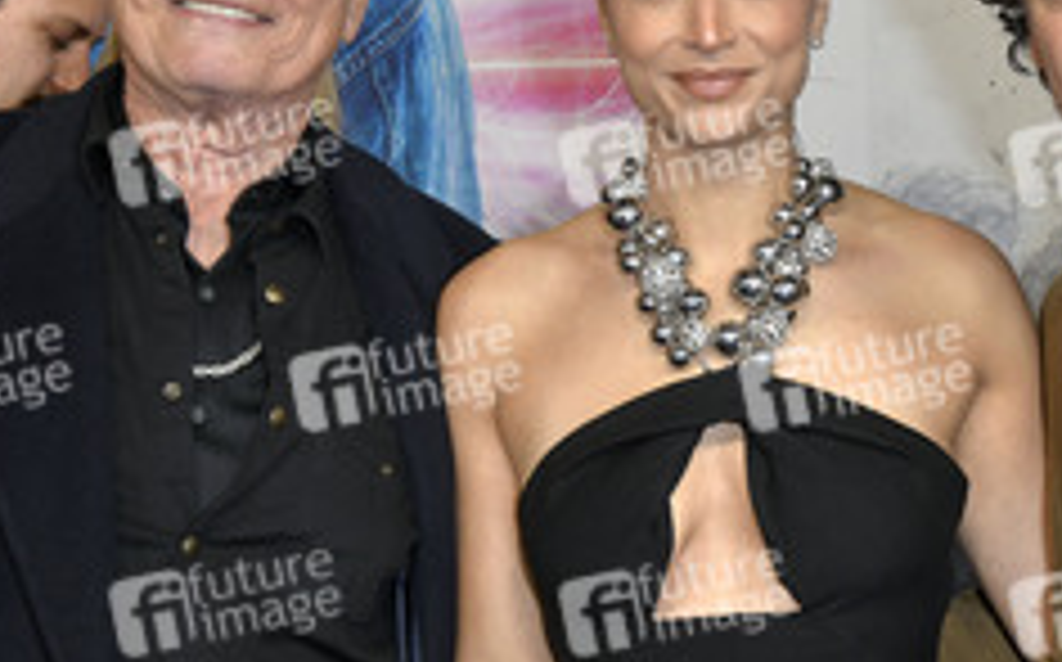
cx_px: 736
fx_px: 2255
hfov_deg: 26.3
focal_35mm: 78
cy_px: 266
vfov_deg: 16.7
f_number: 8
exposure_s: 1/250
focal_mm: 40
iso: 1600
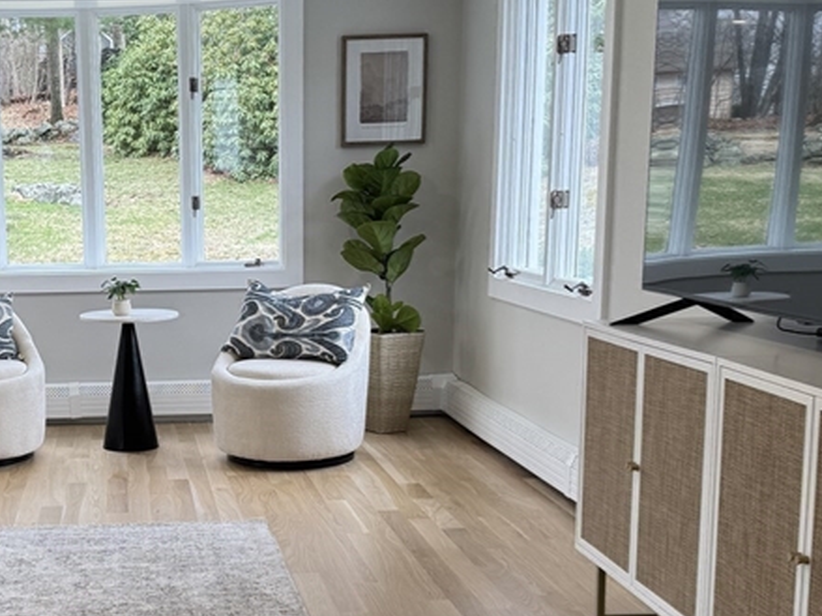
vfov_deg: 25.9
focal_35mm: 56
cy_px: 416
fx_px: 1329
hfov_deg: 33.3
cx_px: 155
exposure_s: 1/120
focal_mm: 6.76
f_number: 1.78
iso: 64
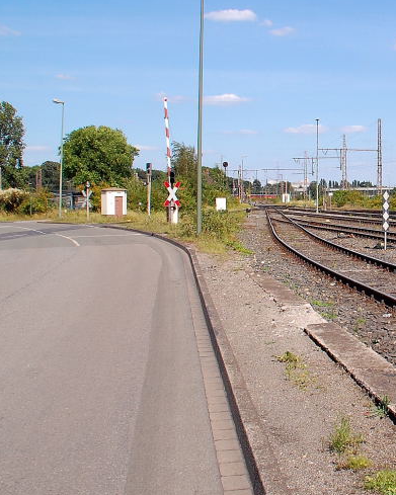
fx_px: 777
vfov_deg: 35.3
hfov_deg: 27.4
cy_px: 211
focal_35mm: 53
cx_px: 370
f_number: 8
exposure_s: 1/800
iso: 400
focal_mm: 18
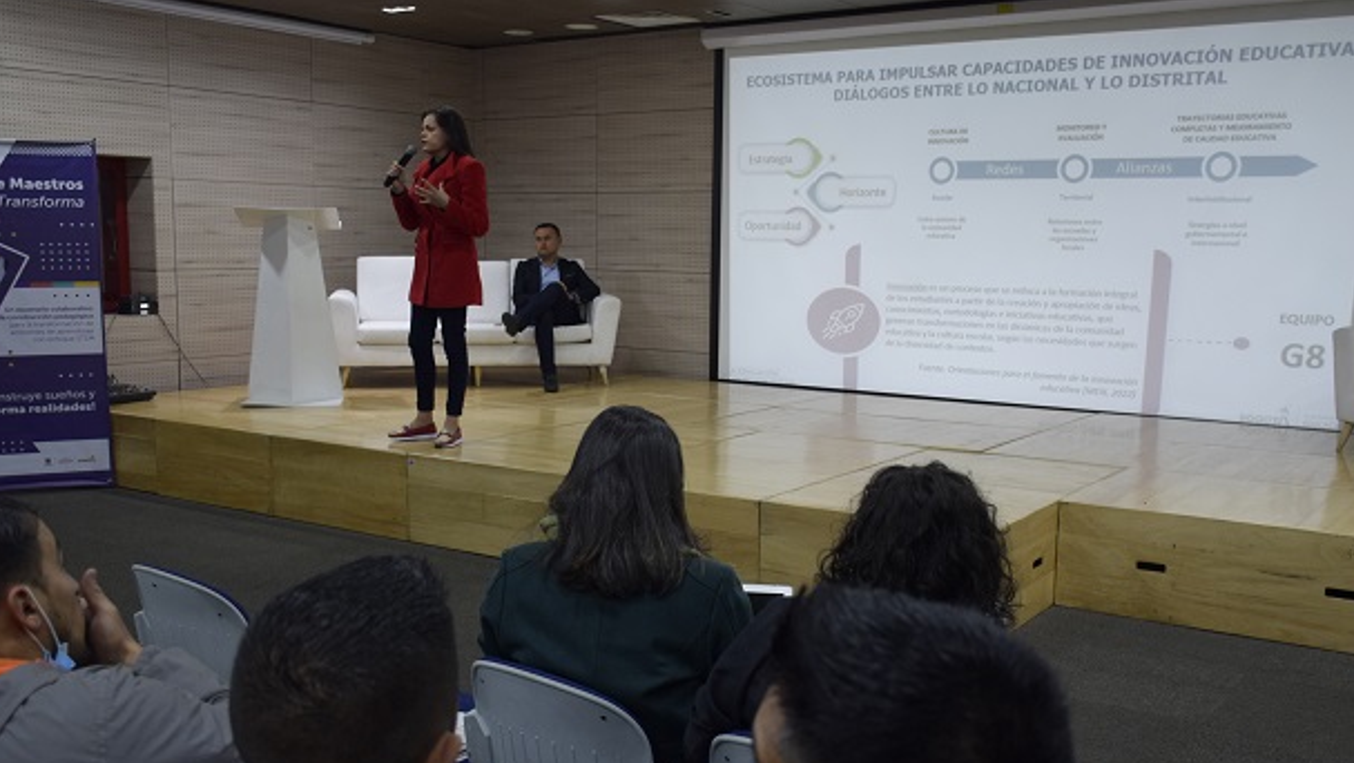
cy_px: 421
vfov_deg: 32.0
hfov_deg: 54.0
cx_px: 689
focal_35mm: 37
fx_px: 1329
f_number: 3.5
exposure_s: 1/60
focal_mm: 22
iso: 1000
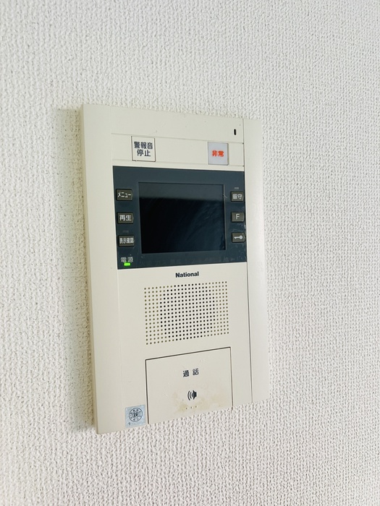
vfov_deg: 67.3
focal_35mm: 26
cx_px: 190
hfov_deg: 53.1
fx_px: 381
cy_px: 253
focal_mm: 5.7
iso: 160
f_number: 1.5
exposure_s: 1/50
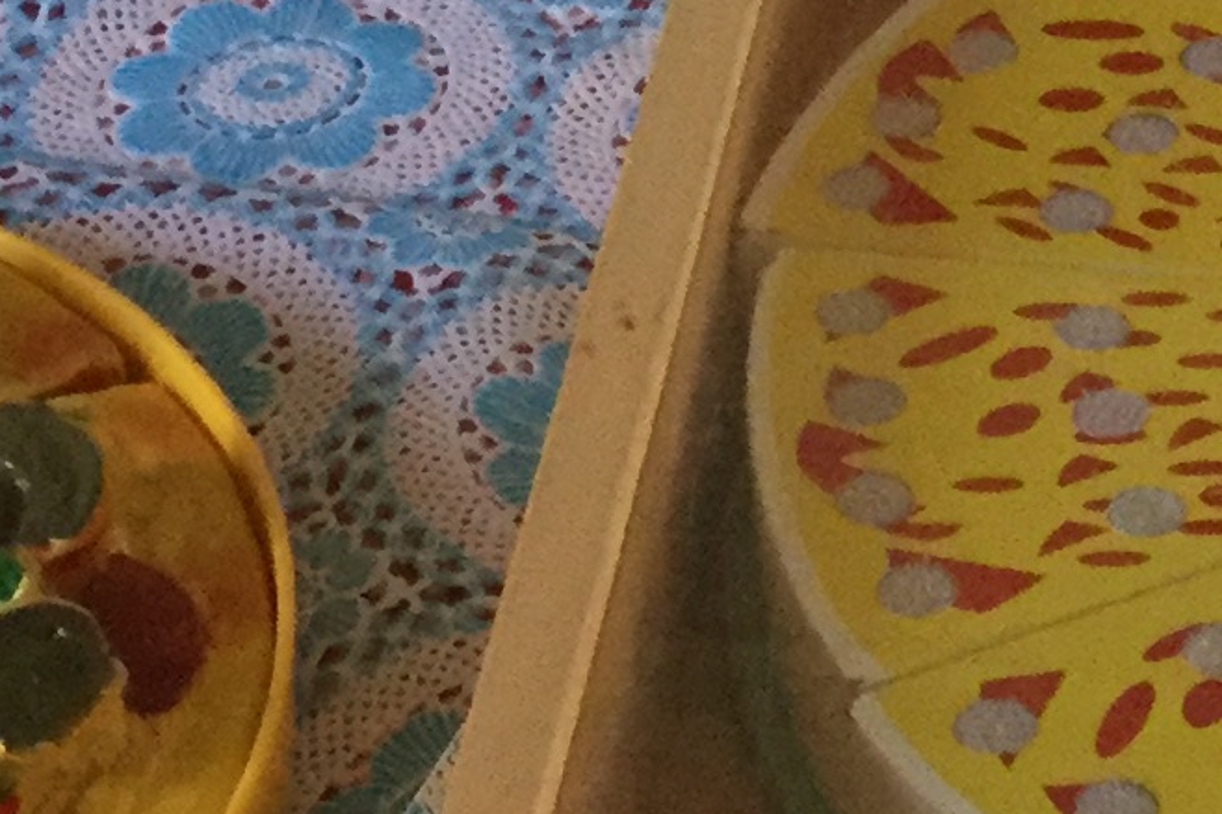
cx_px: 986
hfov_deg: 12.8
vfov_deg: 8.5
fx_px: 5428
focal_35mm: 160
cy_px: 119
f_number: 2.4
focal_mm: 3.3
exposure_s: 1/24
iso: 250
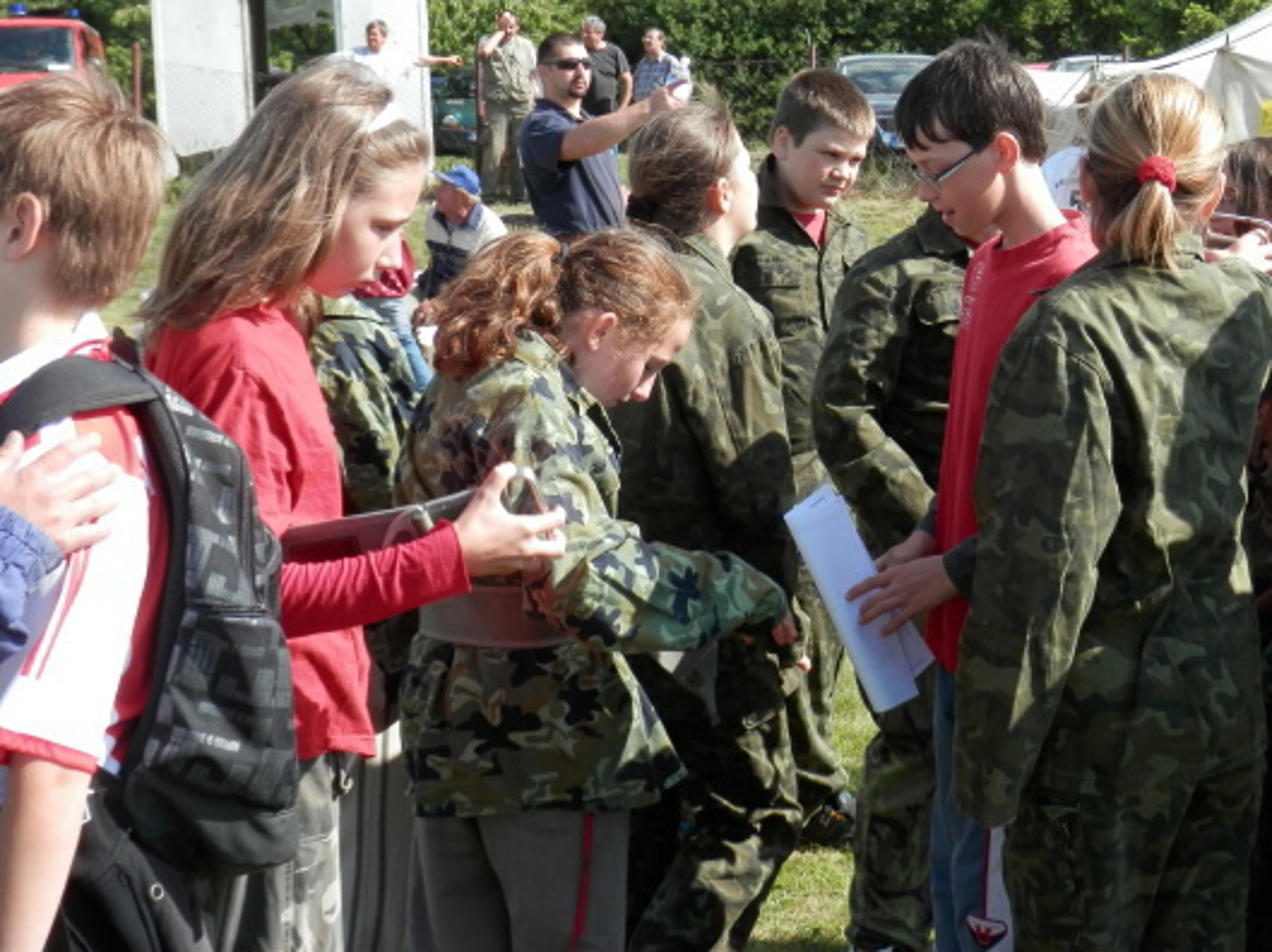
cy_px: 388
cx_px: 849
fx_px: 2313
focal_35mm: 63
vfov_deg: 23.2
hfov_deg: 30.5
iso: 80
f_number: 3.8
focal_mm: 8
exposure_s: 1/320
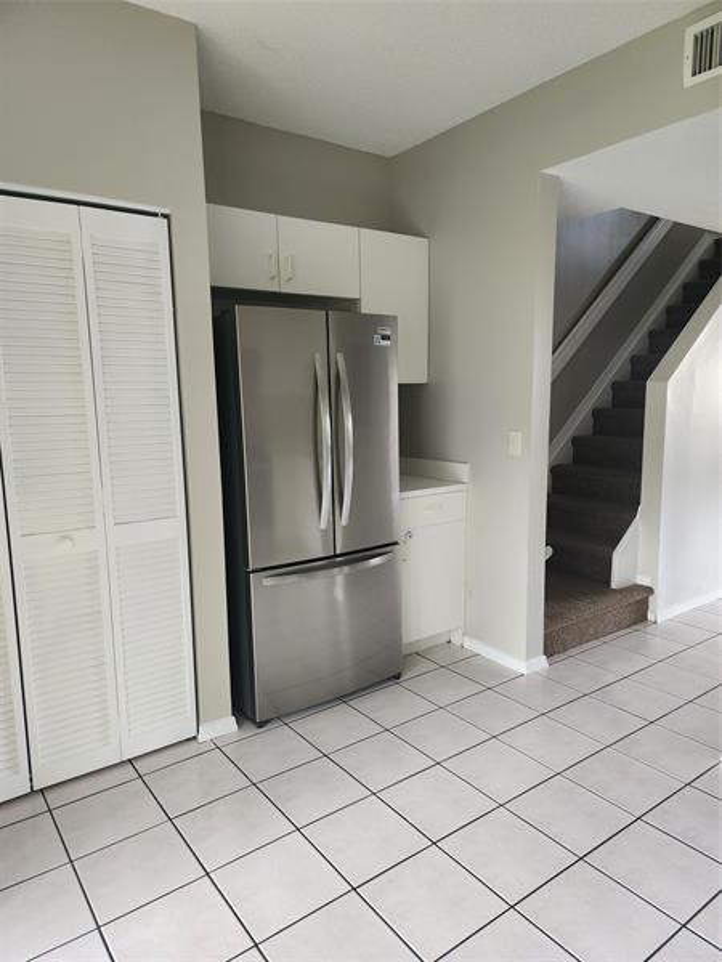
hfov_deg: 58.9
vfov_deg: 73.9
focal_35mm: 23
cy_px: 481
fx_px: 640
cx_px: 361
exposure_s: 1/120
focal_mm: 6.4
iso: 400
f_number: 1.8
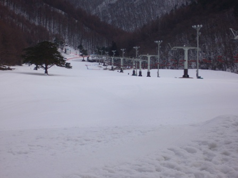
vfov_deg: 14.1
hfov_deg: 18.7
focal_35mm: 105
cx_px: 119
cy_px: 89
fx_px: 722
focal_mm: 17.4
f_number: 5
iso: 80
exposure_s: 1/400
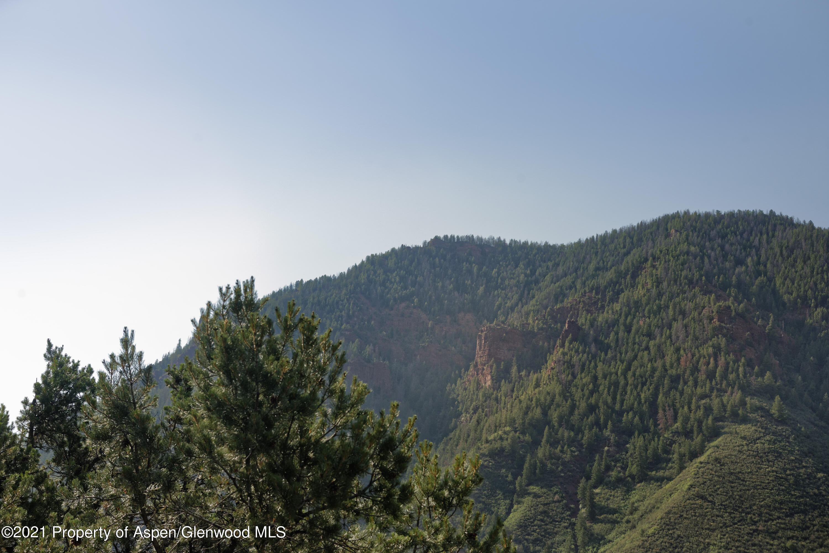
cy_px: 276
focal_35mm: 48
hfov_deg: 41.1
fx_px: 1106
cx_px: 414
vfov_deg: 28.1
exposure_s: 1/800
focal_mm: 48
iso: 1000
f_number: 7.1
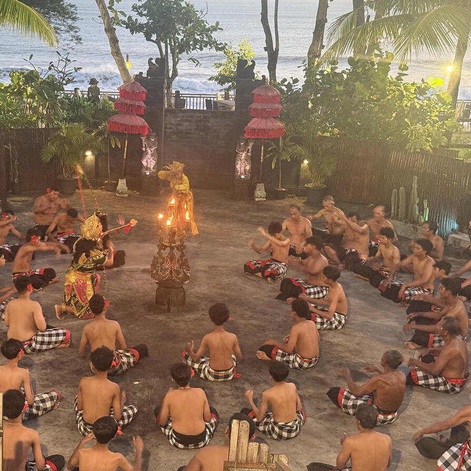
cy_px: 236
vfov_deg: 30.0
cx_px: 160
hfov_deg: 29.8
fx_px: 877
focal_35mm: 57
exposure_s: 1/25
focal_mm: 6.76
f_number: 1.78
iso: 500
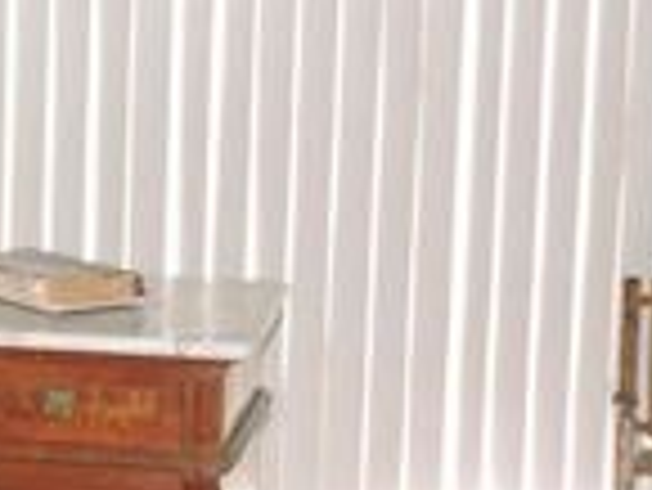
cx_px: -322
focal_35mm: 146
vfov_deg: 10.2
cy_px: 211
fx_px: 2752
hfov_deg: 12.8
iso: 200
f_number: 3.1
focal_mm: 5.4
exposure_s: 1/30
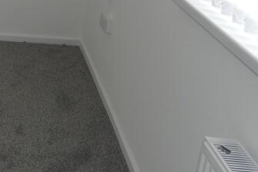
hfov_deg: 28.6
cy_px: -2
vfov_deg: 20.8
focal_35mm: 63
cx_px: -35
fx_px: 451
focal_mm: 3.6
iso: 80
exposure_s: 1/60
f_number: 2.8
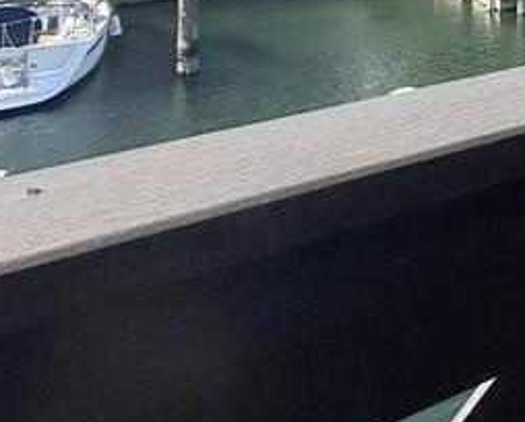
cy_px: -213
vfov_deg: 22.6
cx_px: 1046
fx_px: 856
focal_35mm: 55
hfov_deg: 19.4
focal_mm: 2.22
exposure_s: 1/1901
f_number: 2.2
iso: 50
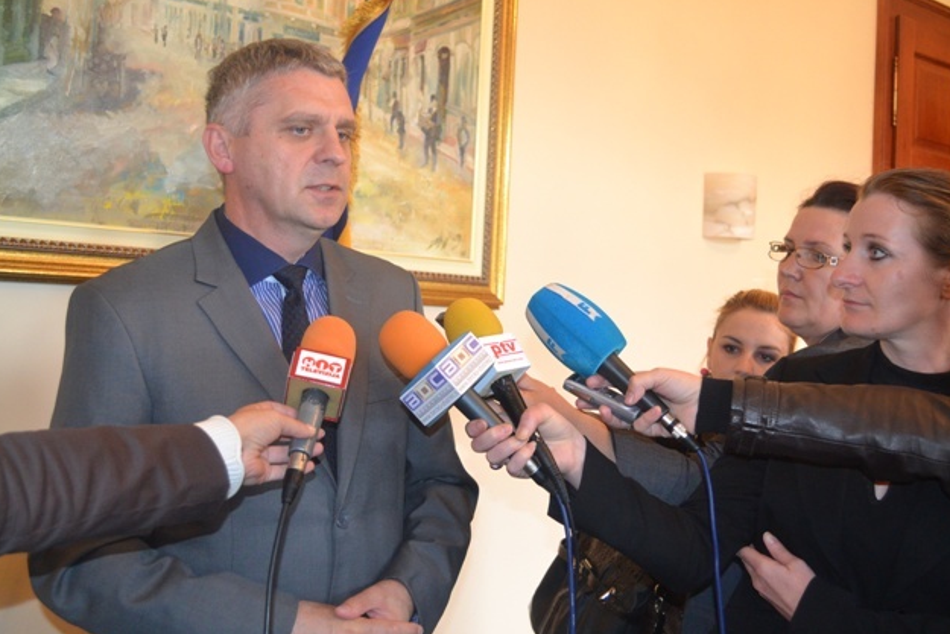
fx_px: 1135
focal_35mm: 43
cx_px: 479
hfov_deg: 45.4
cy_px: 317
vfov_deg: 31.2
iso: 1600
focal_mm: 28
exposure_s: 1/60
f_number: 4.5
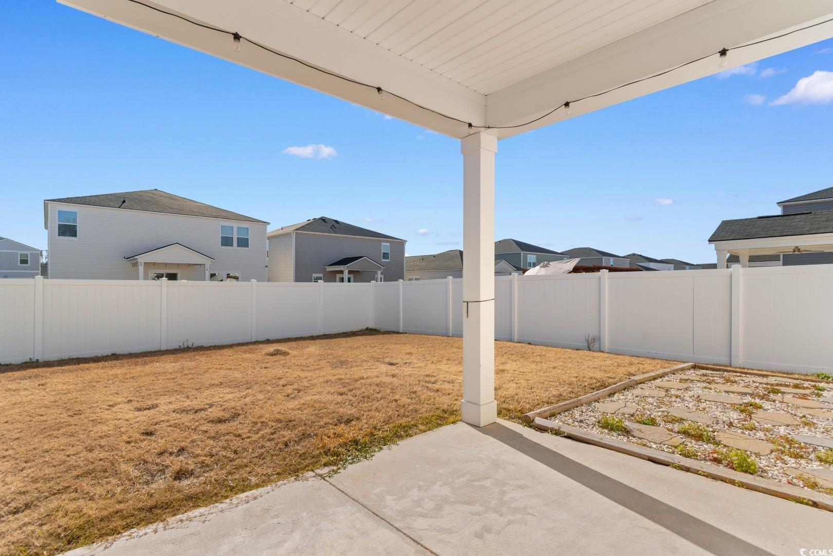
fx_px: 393
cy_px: 278
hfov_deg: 93.3
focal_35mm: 17
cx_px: 416
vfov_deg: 70.4
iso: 100
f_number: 7.1
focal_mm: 11.5
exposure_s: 1/200
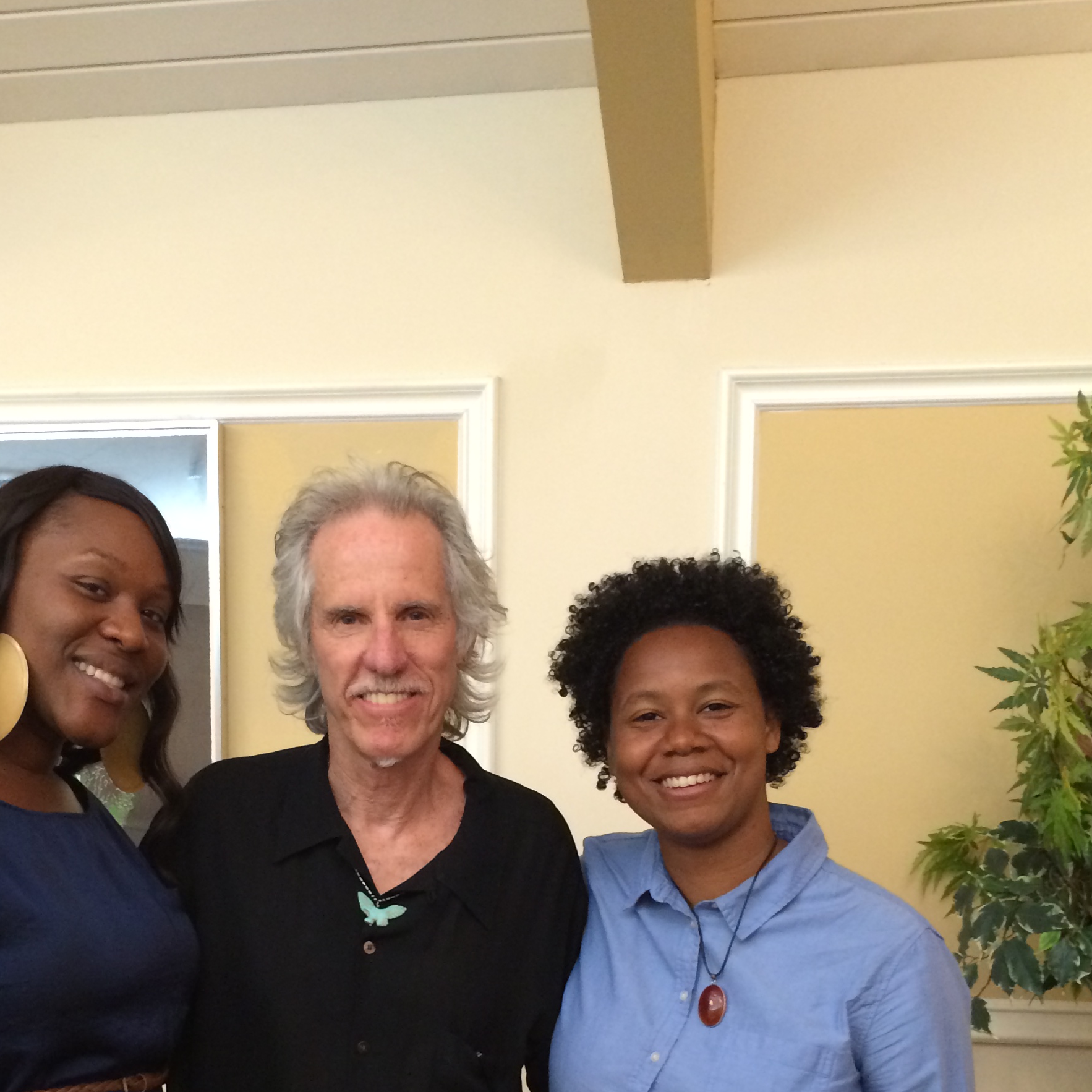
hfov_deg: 34.6
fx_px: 1749
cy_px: 925
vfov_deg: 33.3
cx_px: 438
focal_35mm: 49
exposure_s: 1/17
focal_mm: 4.12
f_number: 2.2
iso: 320
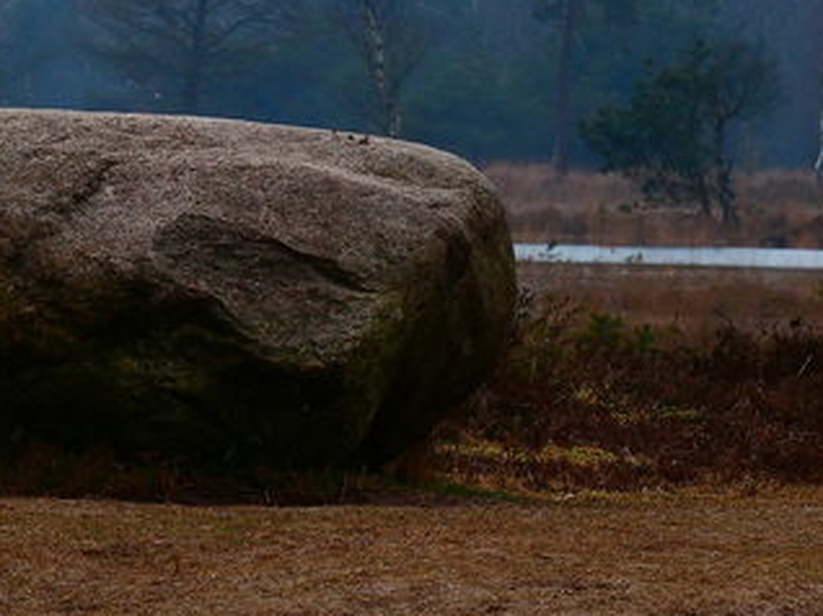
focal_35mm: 621
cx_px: 166
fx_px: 14753
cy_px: 303
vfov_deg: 2.4
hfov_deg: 3.2
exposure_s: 1/50
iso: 80
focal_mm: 58.9
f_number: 5.6
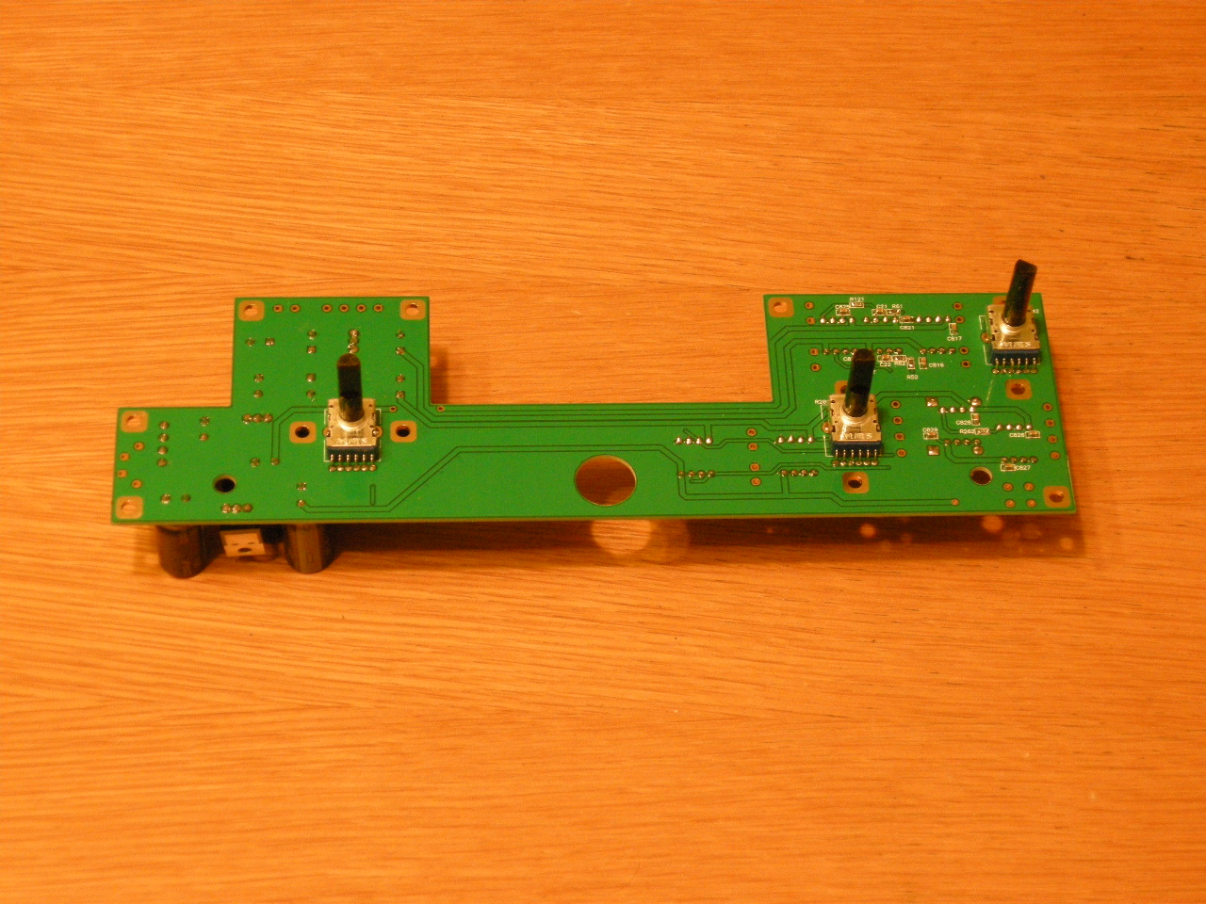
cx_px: 603
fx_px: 3031
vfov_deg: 17.0
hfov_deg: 22.5
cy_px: 452
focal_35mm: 87
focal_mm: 18.6
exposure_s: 1/9.5
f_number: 4.3
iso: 400
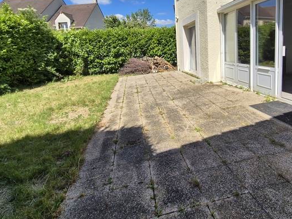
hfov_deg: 81.2
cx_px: 168
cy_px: 74
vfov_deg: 64.4
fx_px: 169
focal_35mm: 20
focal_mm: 2.2
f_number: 2.2
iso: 50
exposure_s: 1/2048
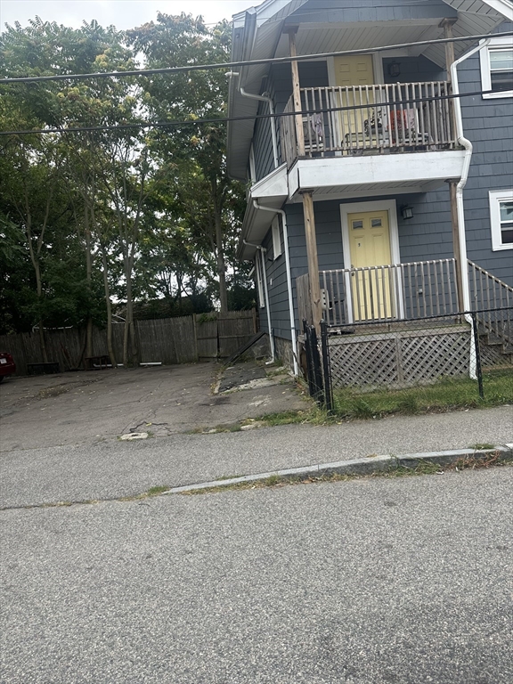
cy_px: 342
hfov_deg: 56.8
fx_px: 474
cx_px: 256
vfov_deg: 71.6
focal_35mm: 24
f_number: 1.78
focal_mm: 6.86
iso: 80
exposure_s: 1/1212
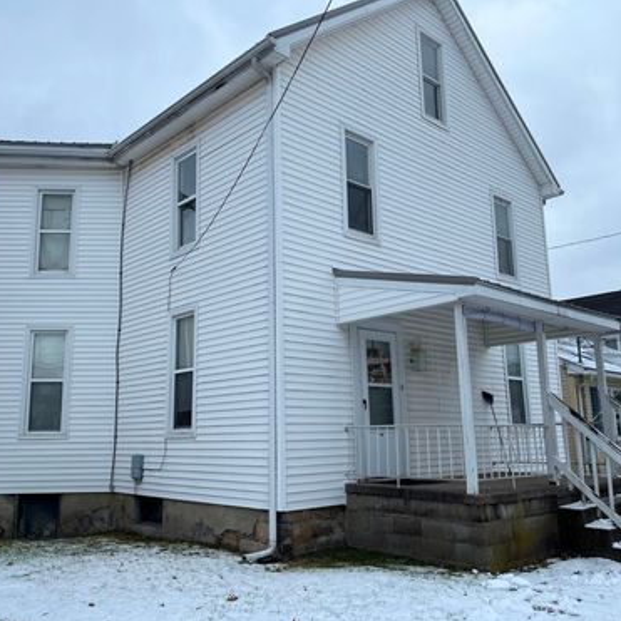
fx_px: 629
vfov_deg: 52.5
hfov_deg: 52.5
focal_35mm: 31
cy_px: 310
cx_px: 293
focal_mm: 5.1
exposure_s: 1/1339
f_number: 1.6
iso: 50
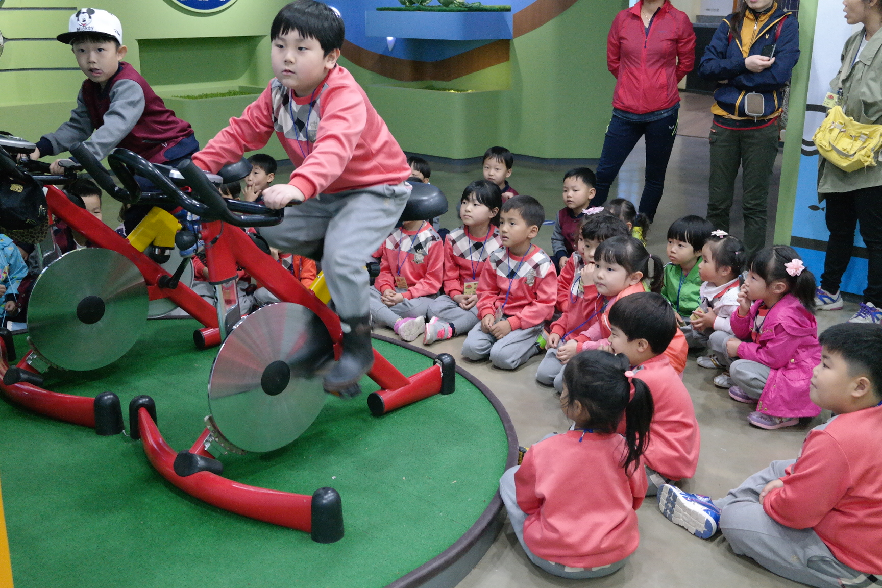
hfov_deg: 48.5
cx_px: 441
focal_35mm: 40
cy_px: 294
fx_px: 980
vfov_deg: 33.4
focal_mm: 26
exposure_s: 1/50
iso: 1600
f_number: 4
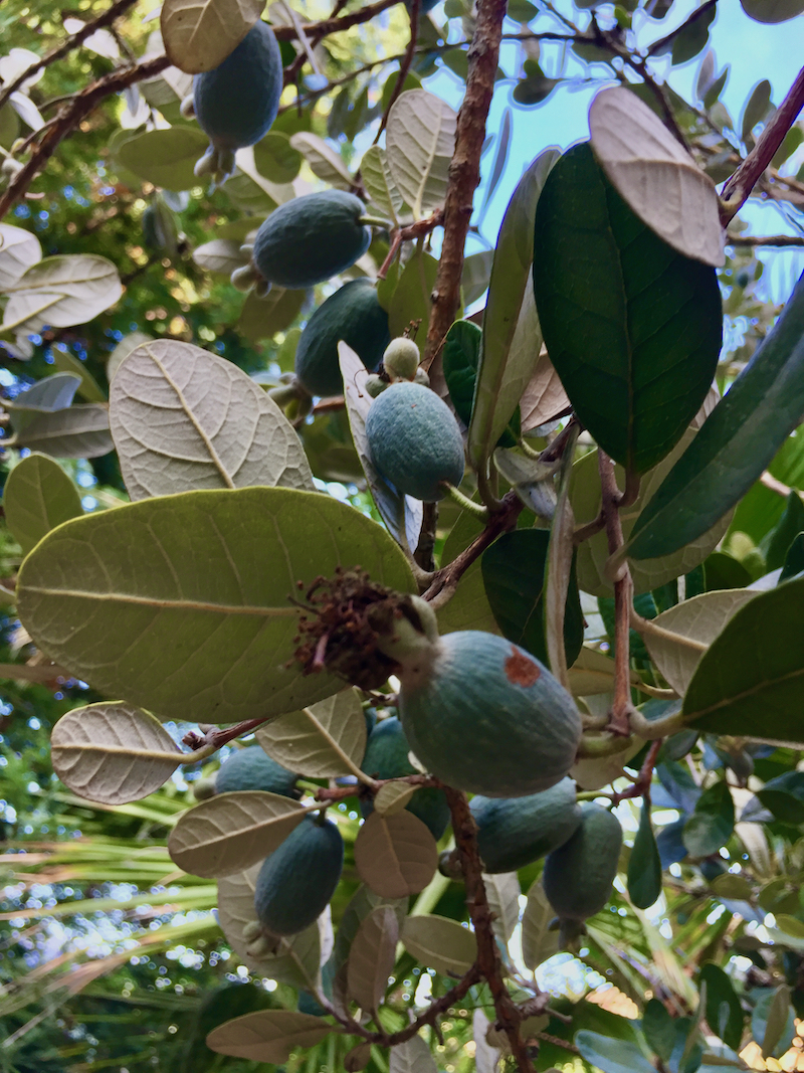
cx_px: 402
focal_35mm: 29
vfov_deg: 61.7
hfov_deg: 48.2
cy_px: 536
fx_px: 898
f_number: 2.2
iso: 40
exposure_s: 1/60
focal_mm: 4.15
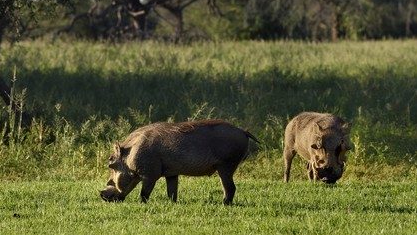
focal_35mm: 211
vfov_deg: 5.8
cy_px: 102
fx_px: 2334
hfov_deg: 10.2
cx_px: 209
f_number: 8
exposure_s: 1/320
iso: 200
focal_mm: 200
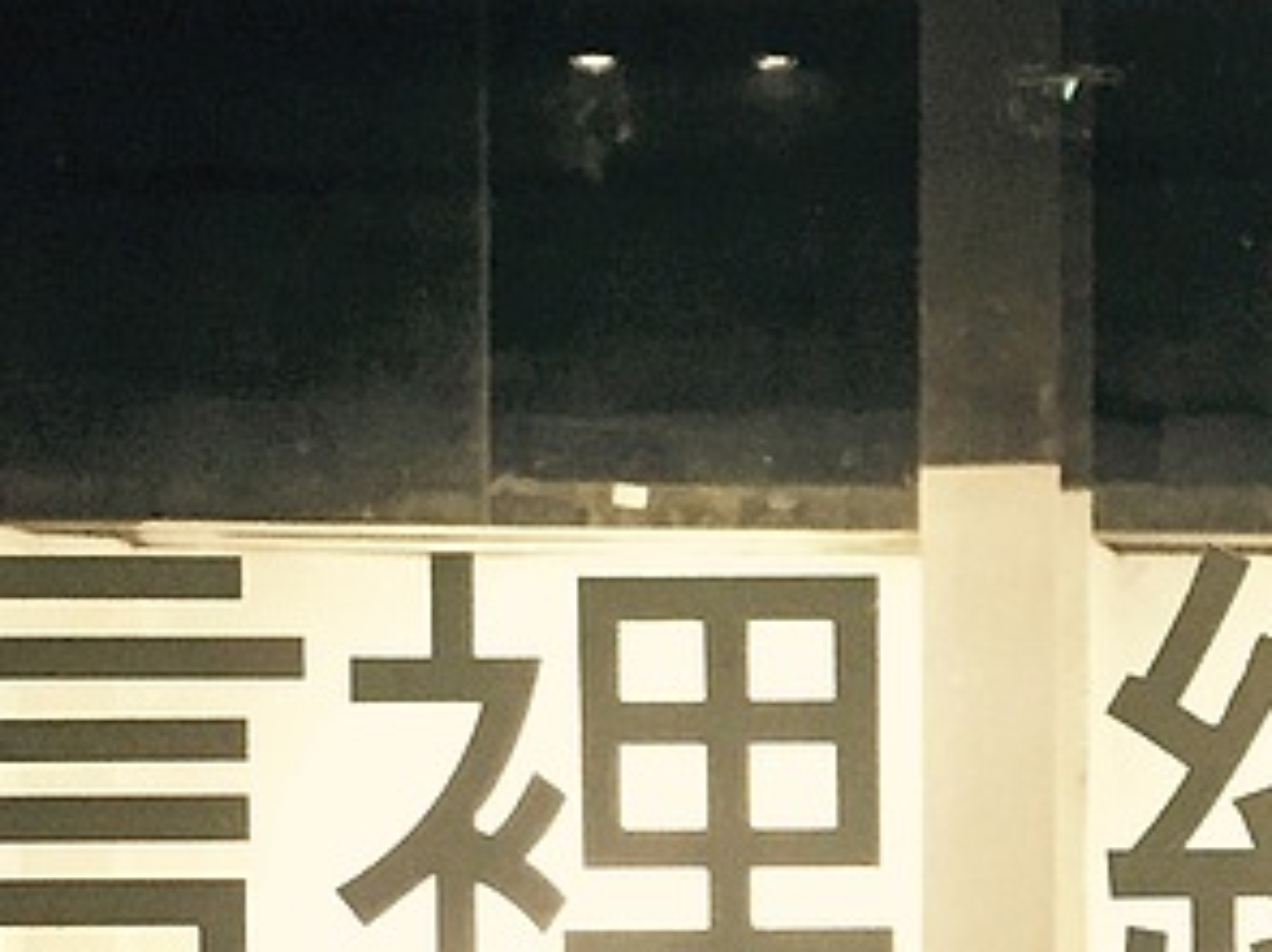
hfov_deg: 14.7
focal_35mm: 126
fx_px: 4628
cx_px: 1845
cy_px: 1120
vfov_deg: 11.5
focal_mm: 4.15
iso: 250
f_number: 2.2
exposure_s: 1/25
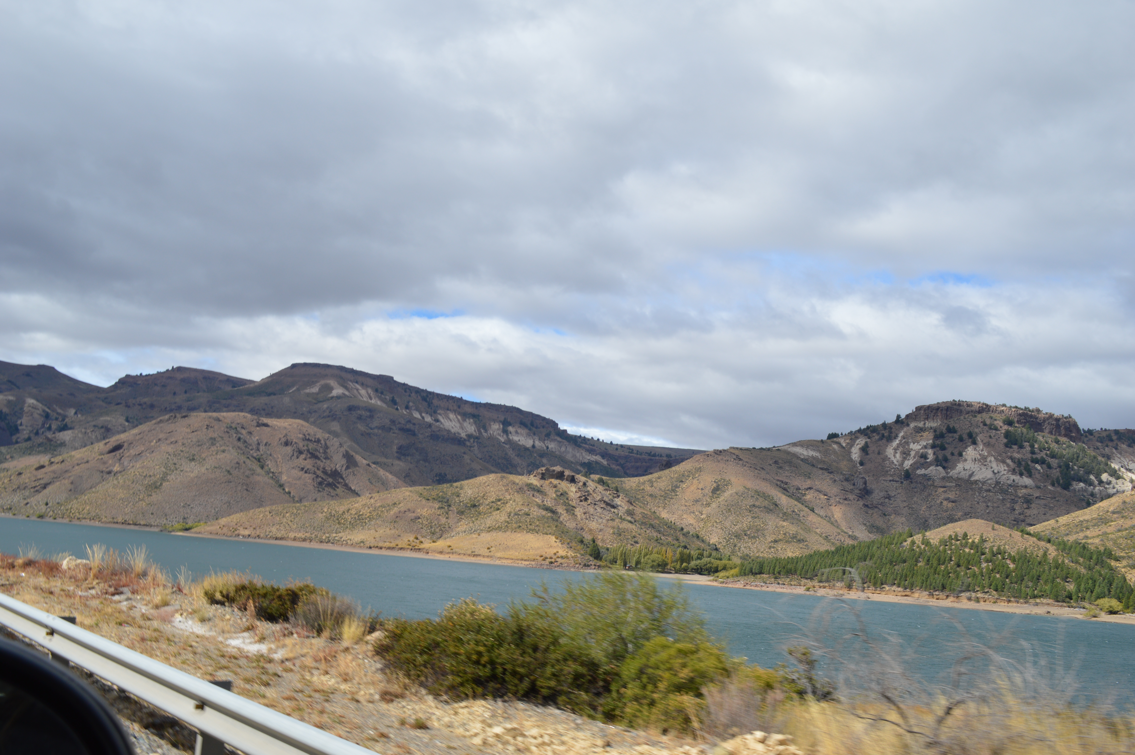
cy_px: 378
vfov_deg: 39.9
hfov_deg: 57.3
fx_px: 1039
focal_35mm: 33
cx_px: 568
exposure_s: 1/320
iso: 100
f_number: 9
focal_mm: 22
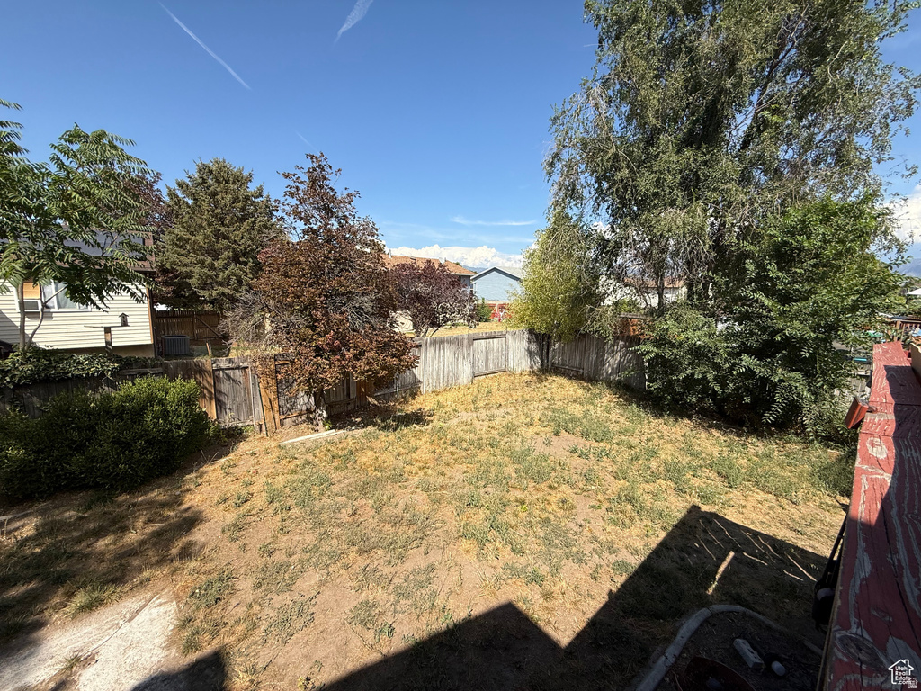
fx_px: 372
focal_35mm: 14
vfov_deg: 85.7
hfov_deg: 102.1
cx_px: 460
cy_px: 346
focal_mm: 2.22
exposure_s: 1/1795
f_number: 2.2
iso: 50
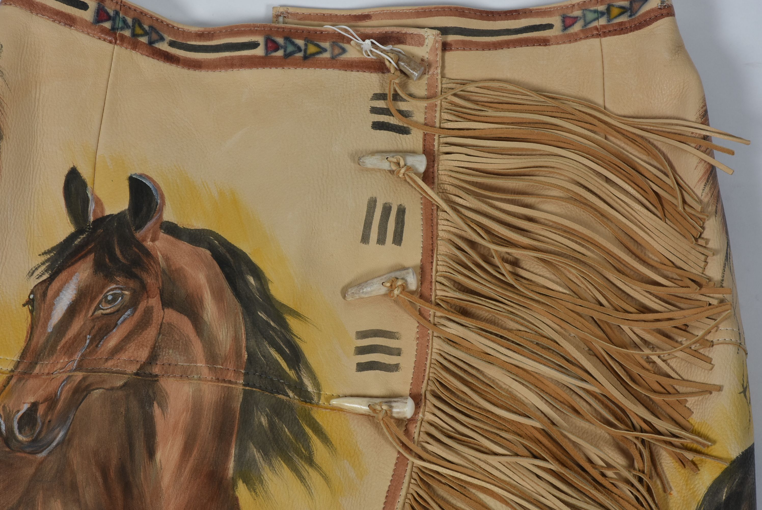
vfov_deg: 10.2
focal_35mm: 135
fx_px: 2860
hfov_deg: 15.2
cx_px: 381
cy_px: 255
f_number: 16
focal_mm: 90
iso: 320
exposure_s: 1/125
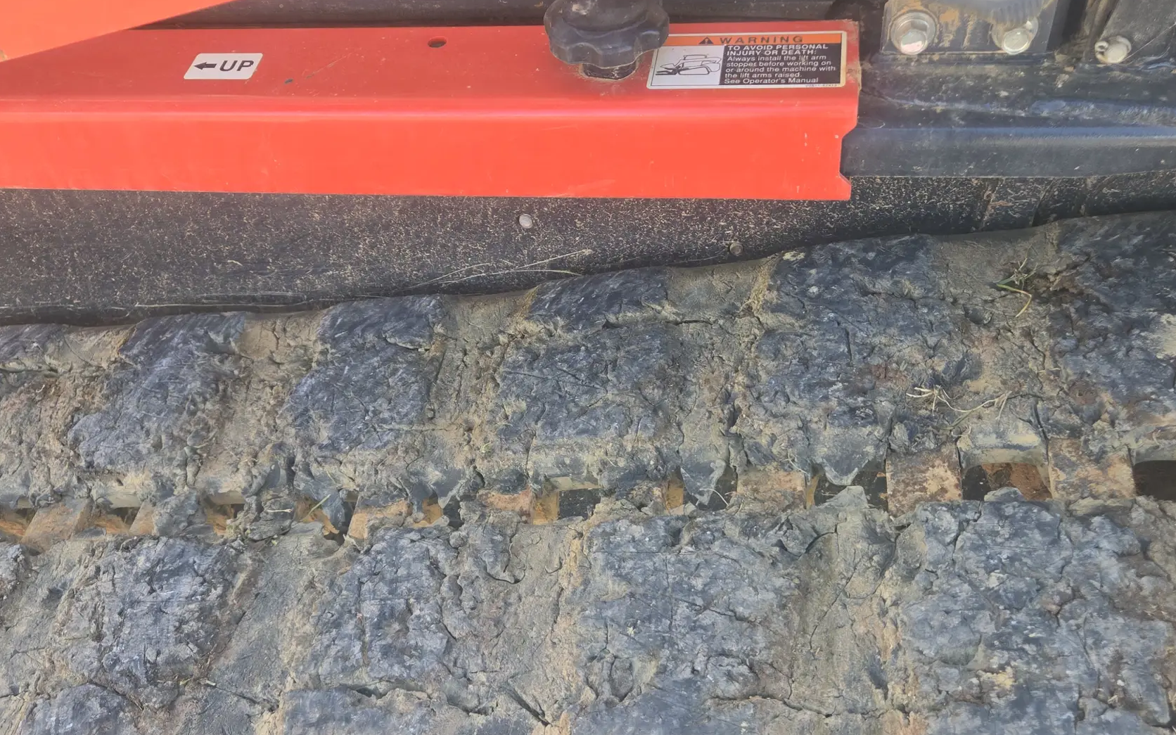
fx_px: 1122
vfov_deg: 36.1
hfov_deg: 55.3
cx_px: 607
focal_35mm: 35
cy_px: 443
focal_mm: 5.4
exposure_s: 1/180
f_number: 1.8
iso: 50
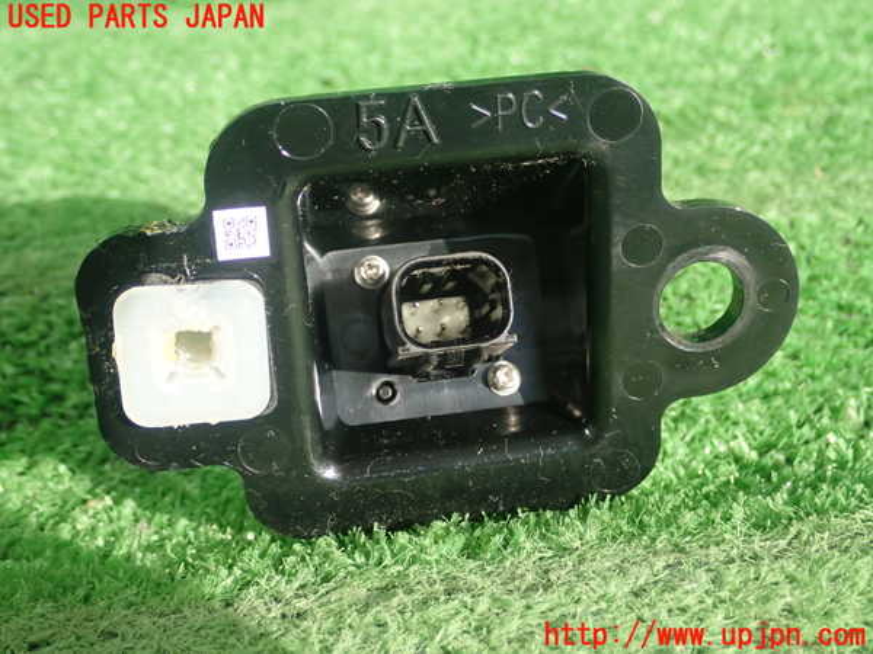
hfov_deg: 36.2
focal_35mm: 53
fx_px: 1337
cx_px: 436
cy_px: 327
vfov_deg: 27.5
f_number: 3.4
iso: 500
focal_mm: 9.61
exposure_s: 1/200
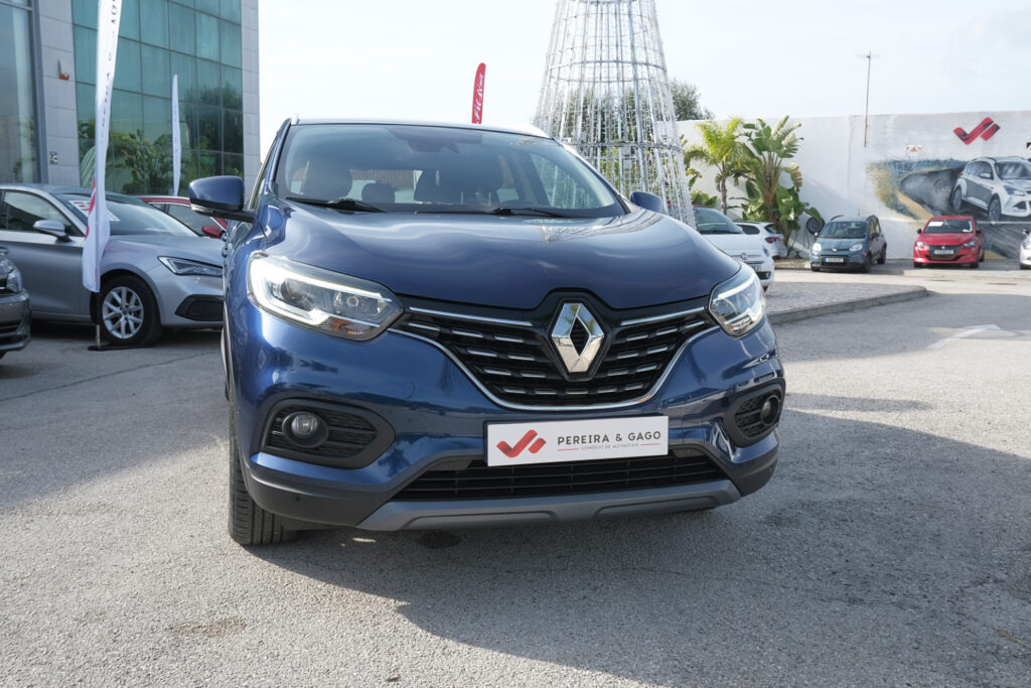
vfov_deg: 41.1
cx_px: 516
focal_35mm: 32
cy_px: 344
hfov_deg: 58.7
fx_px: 917
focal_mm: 21.5
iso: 160
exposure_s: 1/160
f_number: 9
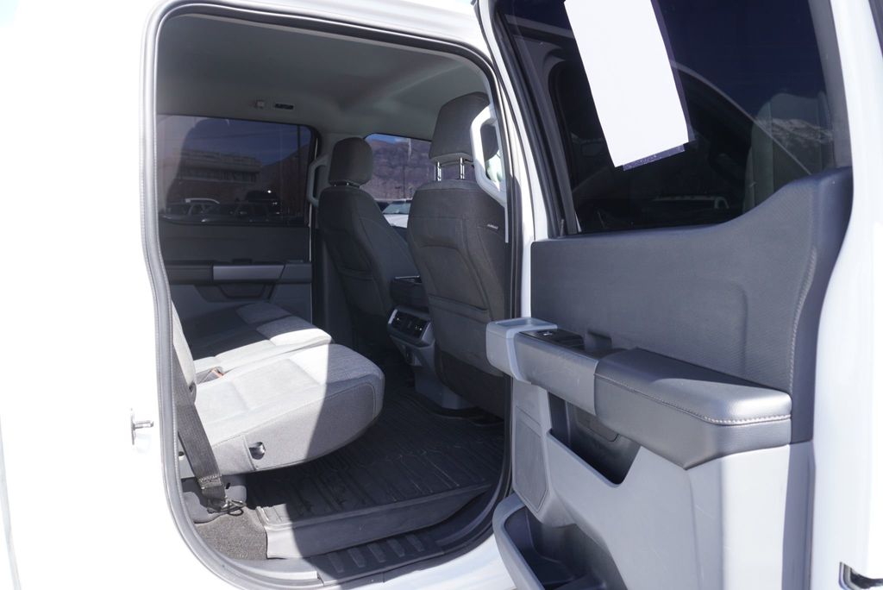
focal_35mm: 24
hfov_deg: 73.7
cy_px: 295
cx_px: 442
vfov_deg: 53.2
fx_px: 589
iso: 100
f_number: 5
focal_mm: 16
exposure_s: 1/100
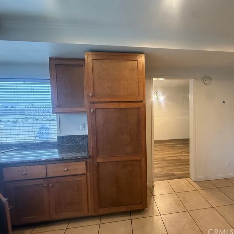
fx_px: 130
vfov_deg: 84.0
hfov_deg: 83.1
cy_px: 116
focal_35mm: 17
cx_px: 139
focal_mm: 2.22
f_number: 2.2
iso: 640
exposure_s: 1/120
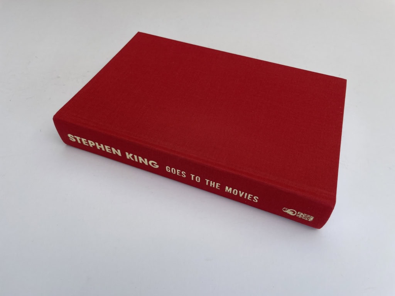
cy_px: 148
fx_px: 297
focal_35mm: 26
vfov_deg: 53.1
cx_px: 198
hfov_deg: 67.3
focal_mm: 4.2
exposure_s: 1/485
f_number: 1.6
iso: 32
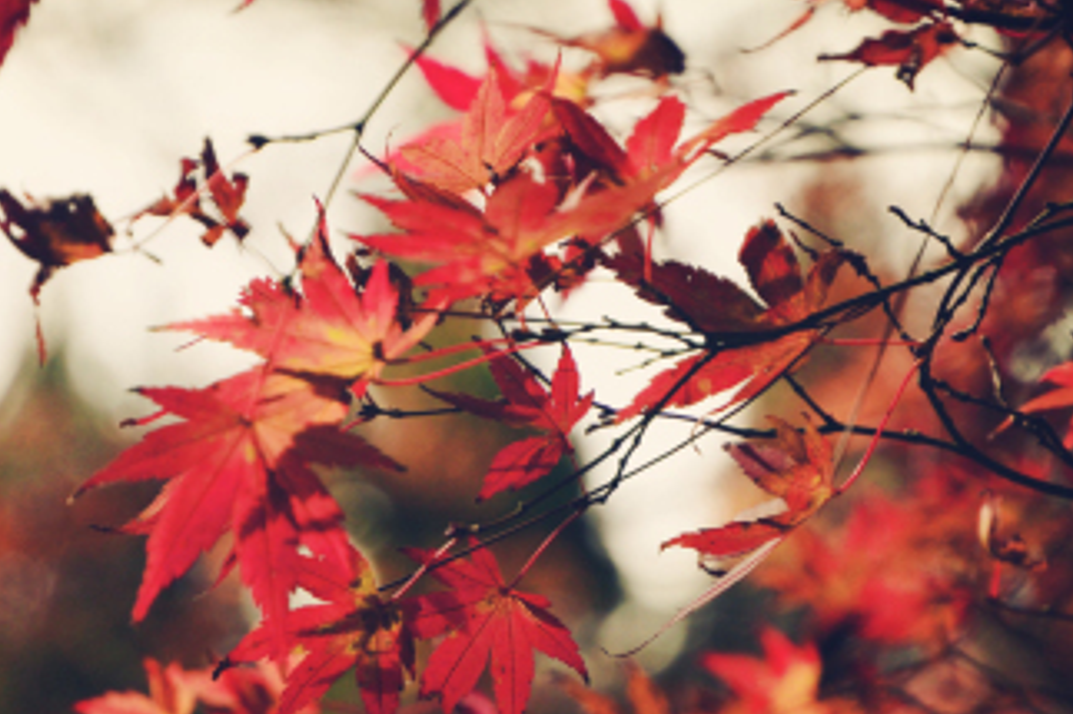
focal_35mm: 217
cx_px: 425
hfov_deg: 9.5
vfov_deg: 6.3
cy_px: 319
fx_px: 6460
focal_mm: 85
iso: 500
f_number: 5.6
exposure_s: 1/400
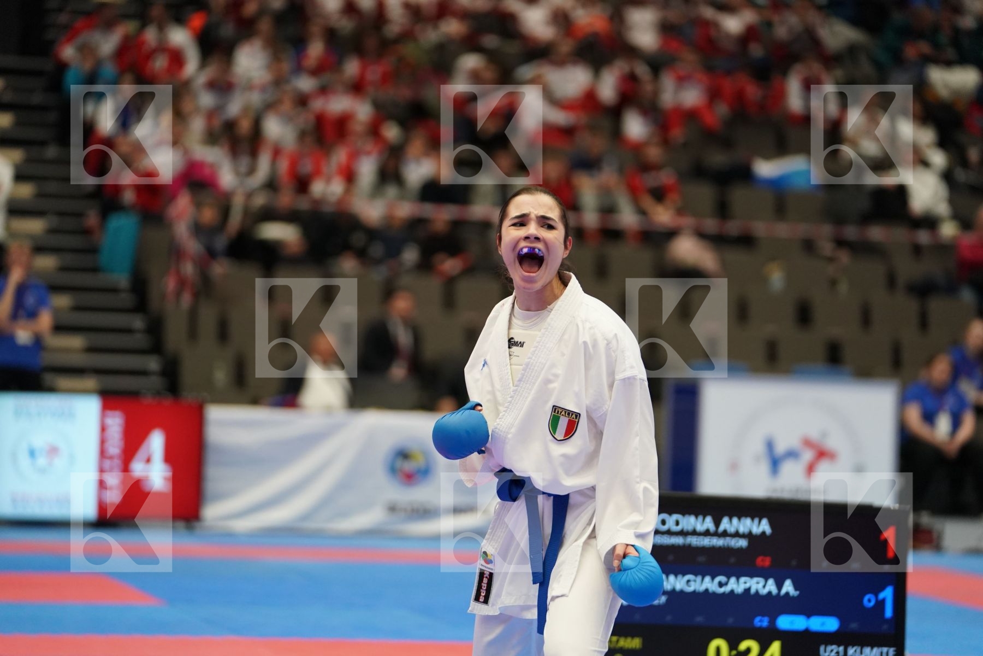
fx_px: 4205
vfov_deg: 8.9
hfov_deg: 13.3
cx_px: 492
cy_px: 328
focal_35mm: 154
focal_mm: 154
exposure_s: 1/1000
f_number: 2.8
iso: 2500
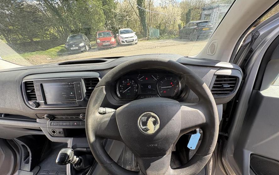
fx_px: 114
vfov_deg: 74.4
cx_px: 141
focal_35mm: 15
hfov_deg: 101.5
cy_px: 100
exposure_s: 1/99
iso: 64
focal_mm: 2.22
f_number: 2.2
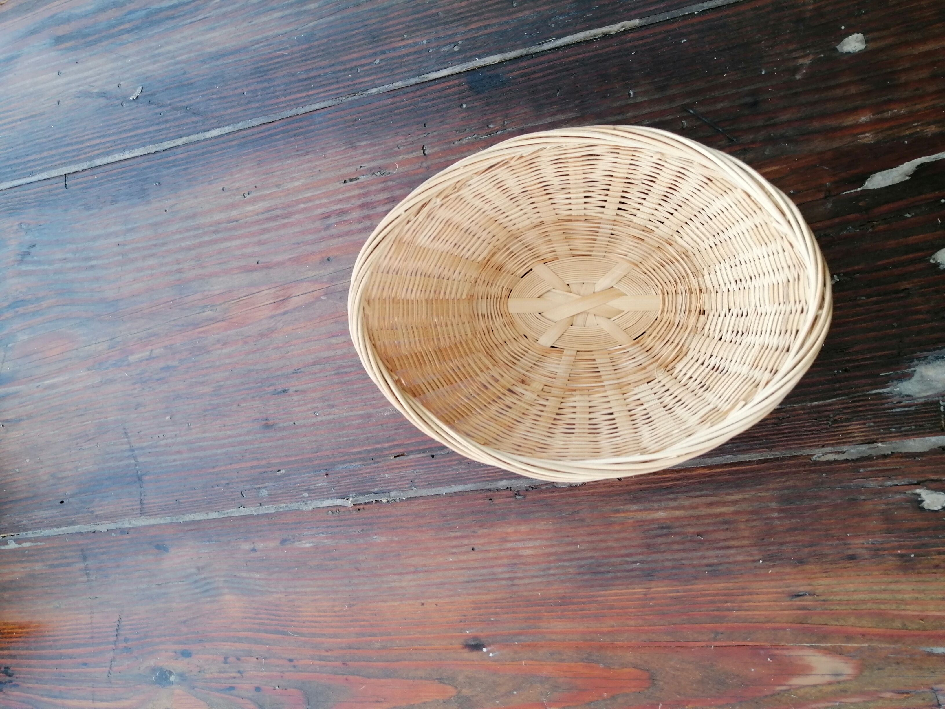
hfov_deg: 67.3
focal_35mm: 26
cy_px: 354
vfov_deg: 53.1
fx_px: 710
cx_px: 472
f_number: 1.8
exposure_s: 1/100
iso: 64
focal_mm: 3.96
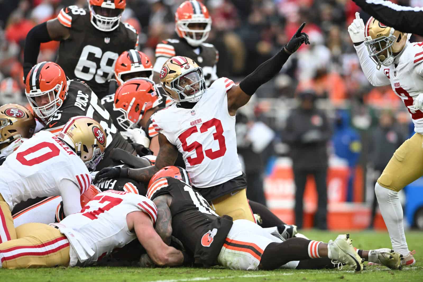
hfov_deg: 5.2
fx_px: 4700
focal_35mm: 400
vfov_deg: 3.4
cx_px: 212
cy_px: 141
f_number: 4
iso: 4000
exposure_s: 1/4000
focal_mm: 400
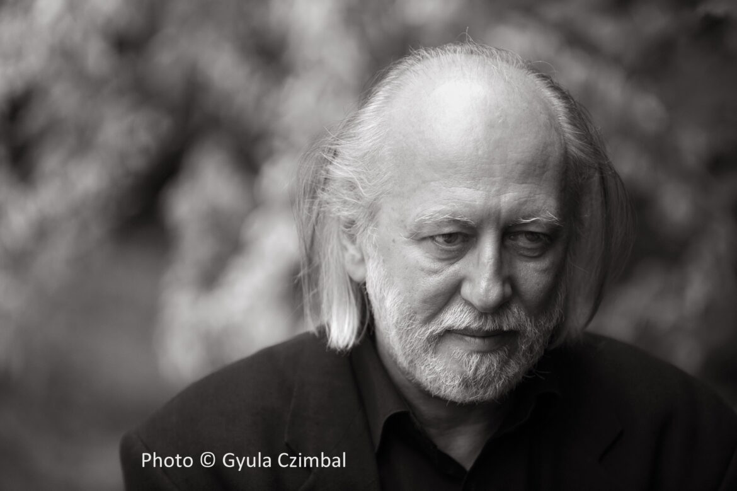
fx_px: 3581
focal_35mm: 175
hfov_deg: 11.8
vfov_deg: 7.8
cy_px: 246
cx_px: 368
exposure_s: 1/1250
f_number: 3.5
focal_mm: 175
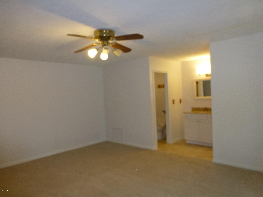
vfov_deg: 56.8
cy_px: 98
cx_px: 132
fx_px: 182
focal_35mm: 24
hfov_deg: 71.6
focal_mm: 4.3
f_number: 3.3
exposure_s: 1/60
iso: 320
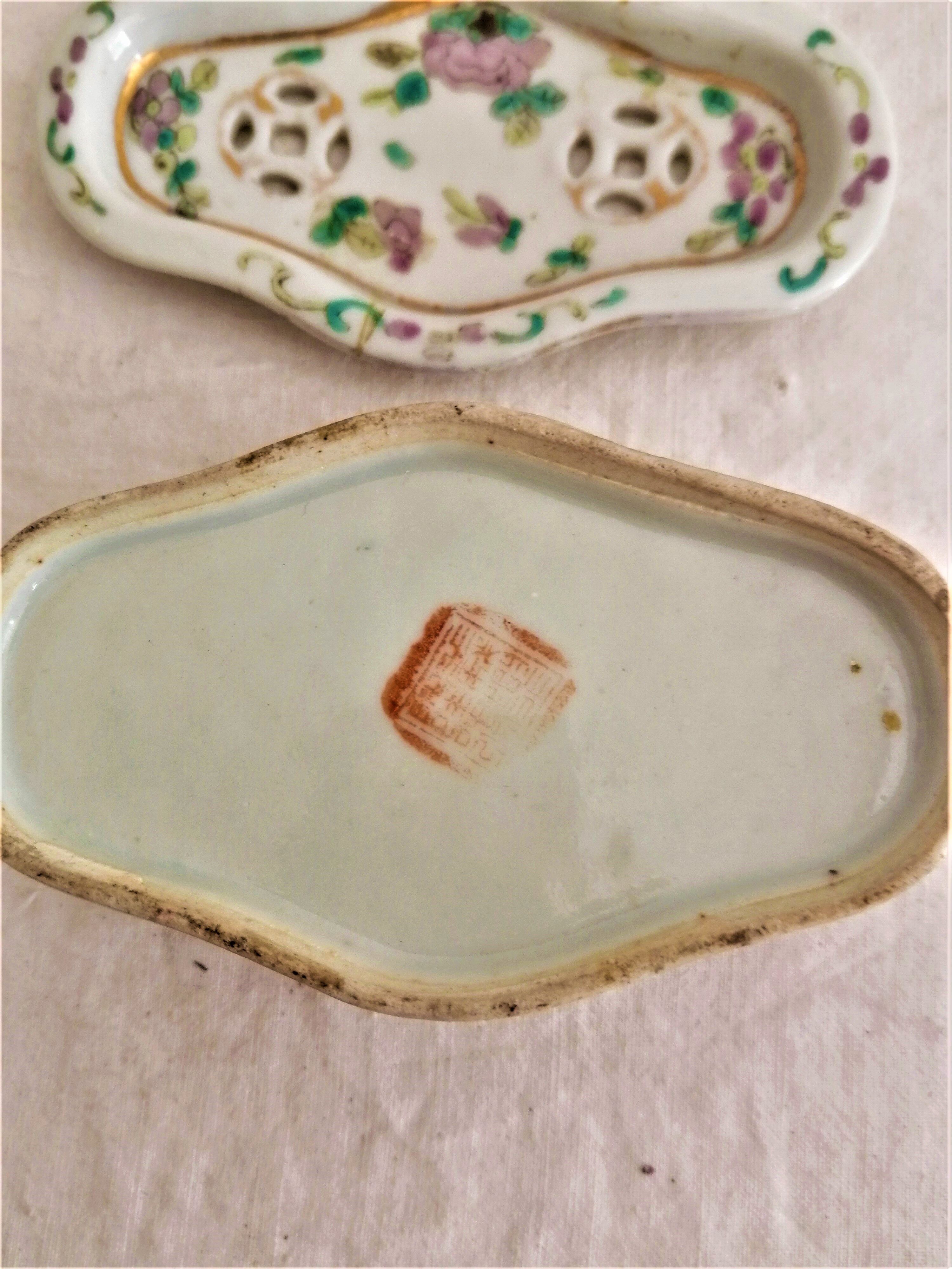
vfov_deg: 60.0
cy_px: 634
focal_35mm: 30
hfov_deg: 46.8
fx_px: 1100
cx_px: 476
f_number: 1.8
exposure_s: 1/33.3
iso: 100
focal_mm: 5.4
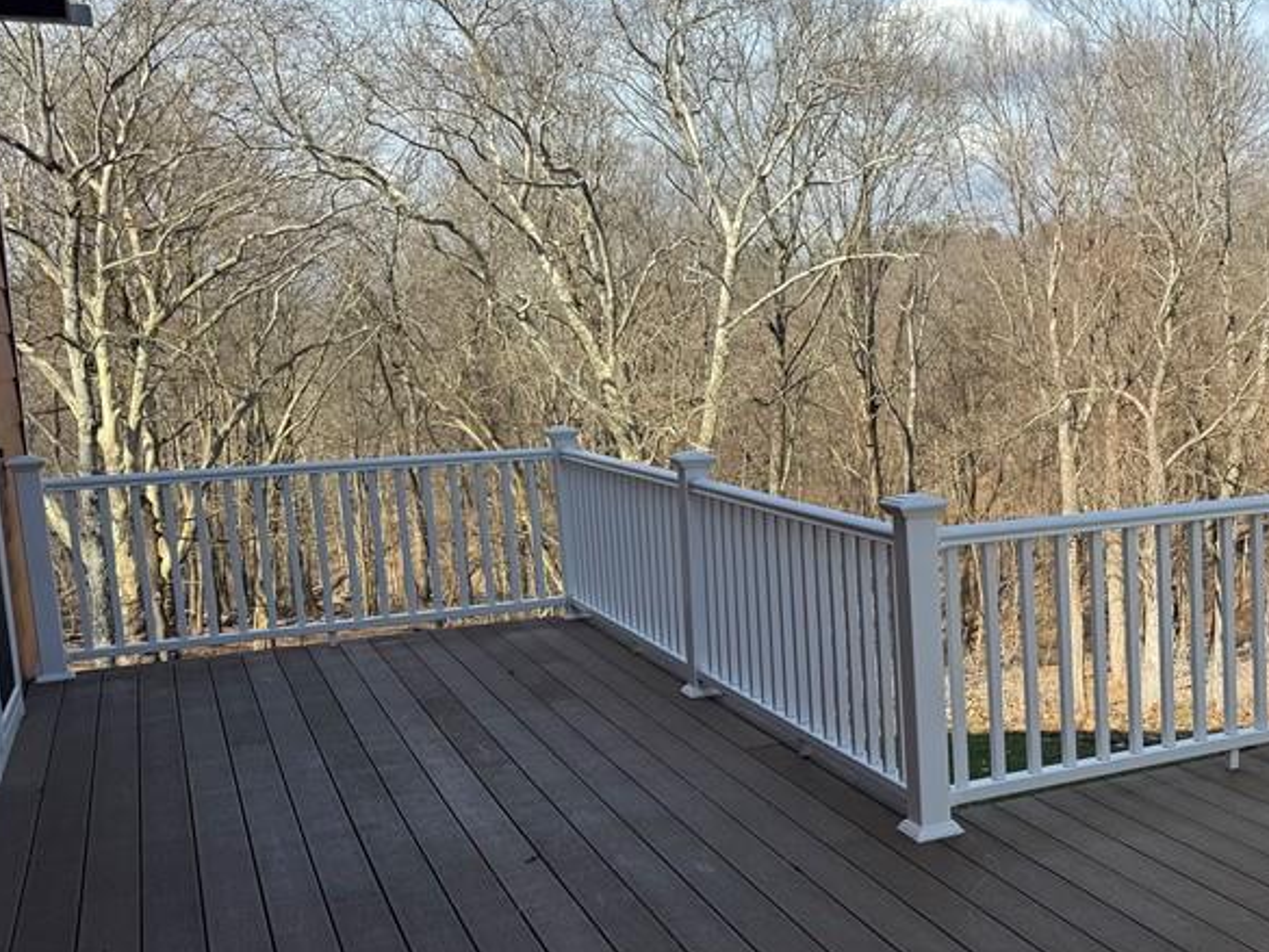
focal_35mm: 42
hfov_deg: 42.0
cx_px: 1087
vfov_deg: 34.3
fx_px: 1540
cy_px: 525
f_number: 1.78
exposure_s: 1/2415
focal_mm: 6.76
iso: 80
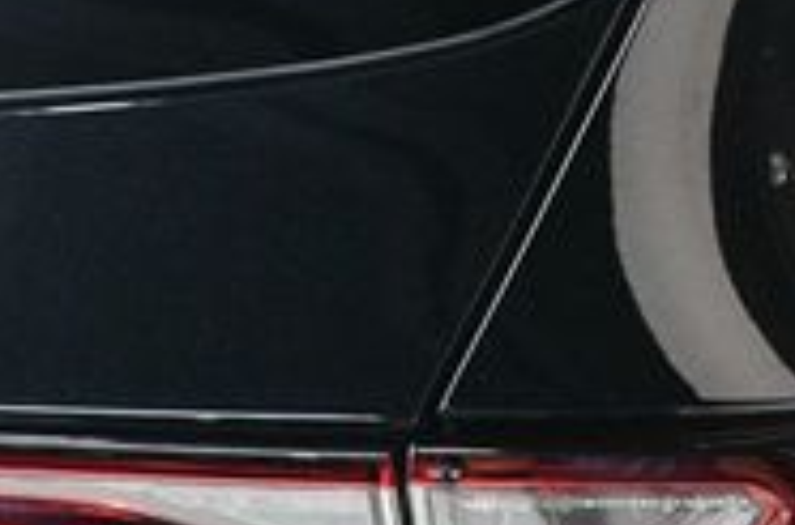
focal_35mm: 138
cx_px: 470
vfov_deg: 9.7
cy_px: 645
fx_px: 3040
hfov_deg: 14.9
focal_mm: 27
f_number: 4
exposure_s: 1/60
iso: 4000
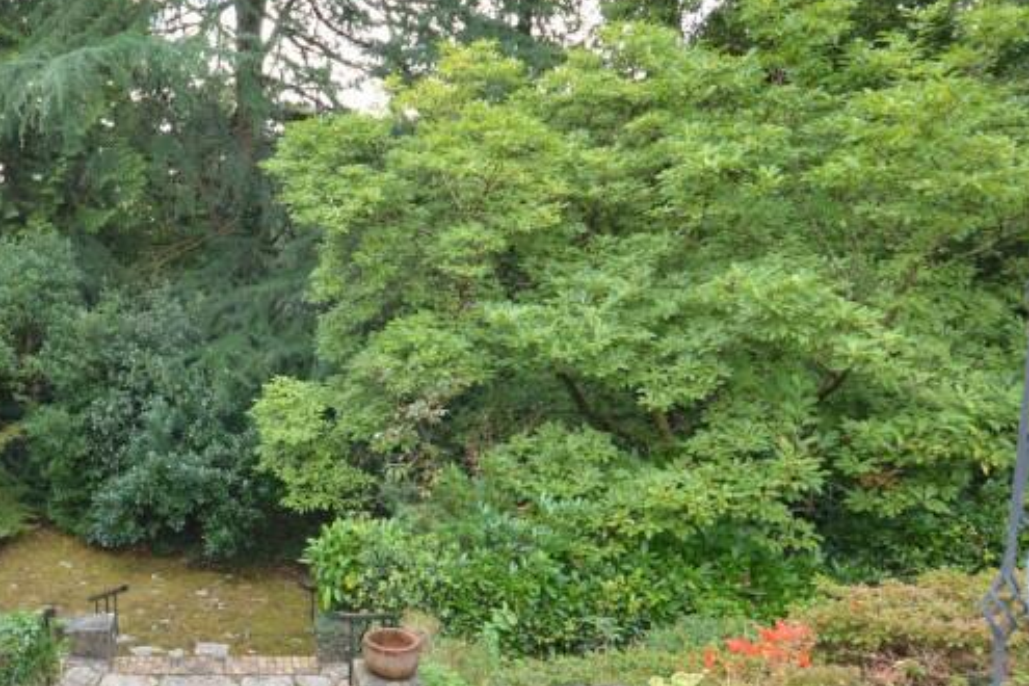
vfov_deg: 41.9
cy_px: 445
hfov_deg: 55.4
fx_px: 886
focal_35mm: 31
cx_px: 185
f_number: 8
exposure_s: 1/80
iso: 400
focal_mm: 10
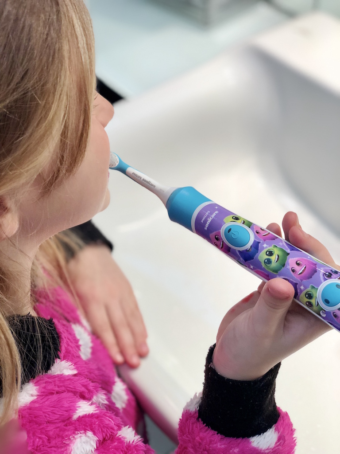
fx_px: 681
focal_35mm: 52
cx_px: 170
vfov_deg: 36.8
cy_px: 227
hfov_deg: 28.0
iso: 50
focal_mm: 6
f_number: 2.4
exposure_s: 1/50
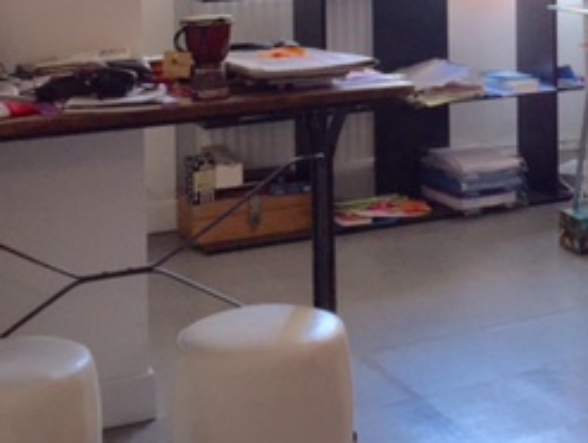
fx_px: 1276
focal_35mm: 75
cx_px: 555
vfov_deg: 18.9
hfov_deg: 25.0
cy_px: -48
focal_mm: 4.15
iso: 50
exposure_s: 1/100
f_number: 2.2
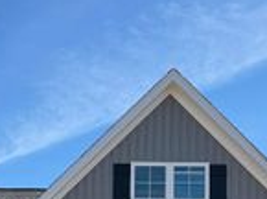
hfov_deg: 22.6
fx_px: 639
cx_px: -6
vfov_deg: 16.1
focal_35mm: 83
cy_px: 305
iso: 80
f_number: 1.78
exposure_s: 1/2907
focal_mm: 6.76
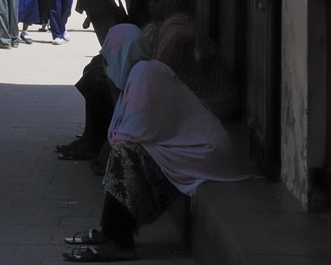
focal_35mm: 200
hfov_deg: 9.6
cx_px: 2
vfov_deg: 7.2
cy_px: -404
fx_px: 1959
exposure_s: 1/80
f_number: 20
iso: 200
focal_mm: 52
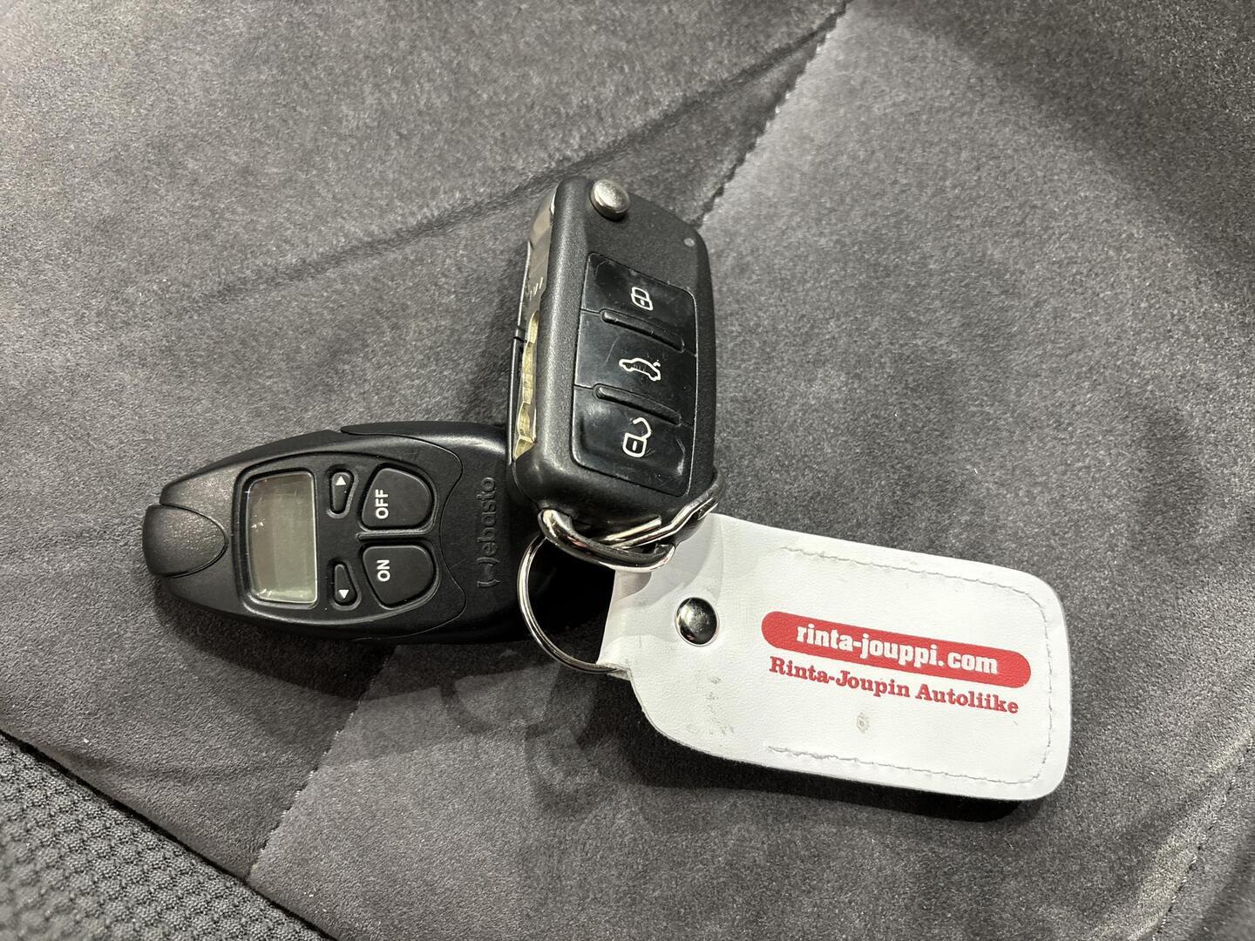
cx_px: 628
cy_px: 470
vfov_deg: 53.1
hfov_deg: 67.3
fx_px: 943
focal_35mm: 26
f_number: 1.6
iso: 400
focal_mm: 5.96
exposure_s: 1/60
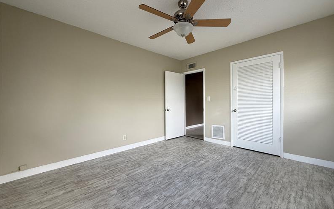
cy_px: 105
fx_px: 137
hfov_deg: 101.4
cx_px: 168
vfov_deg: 74.8
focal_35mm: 15
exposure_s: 1/99
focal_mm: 2.22
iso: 80
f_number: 2.2
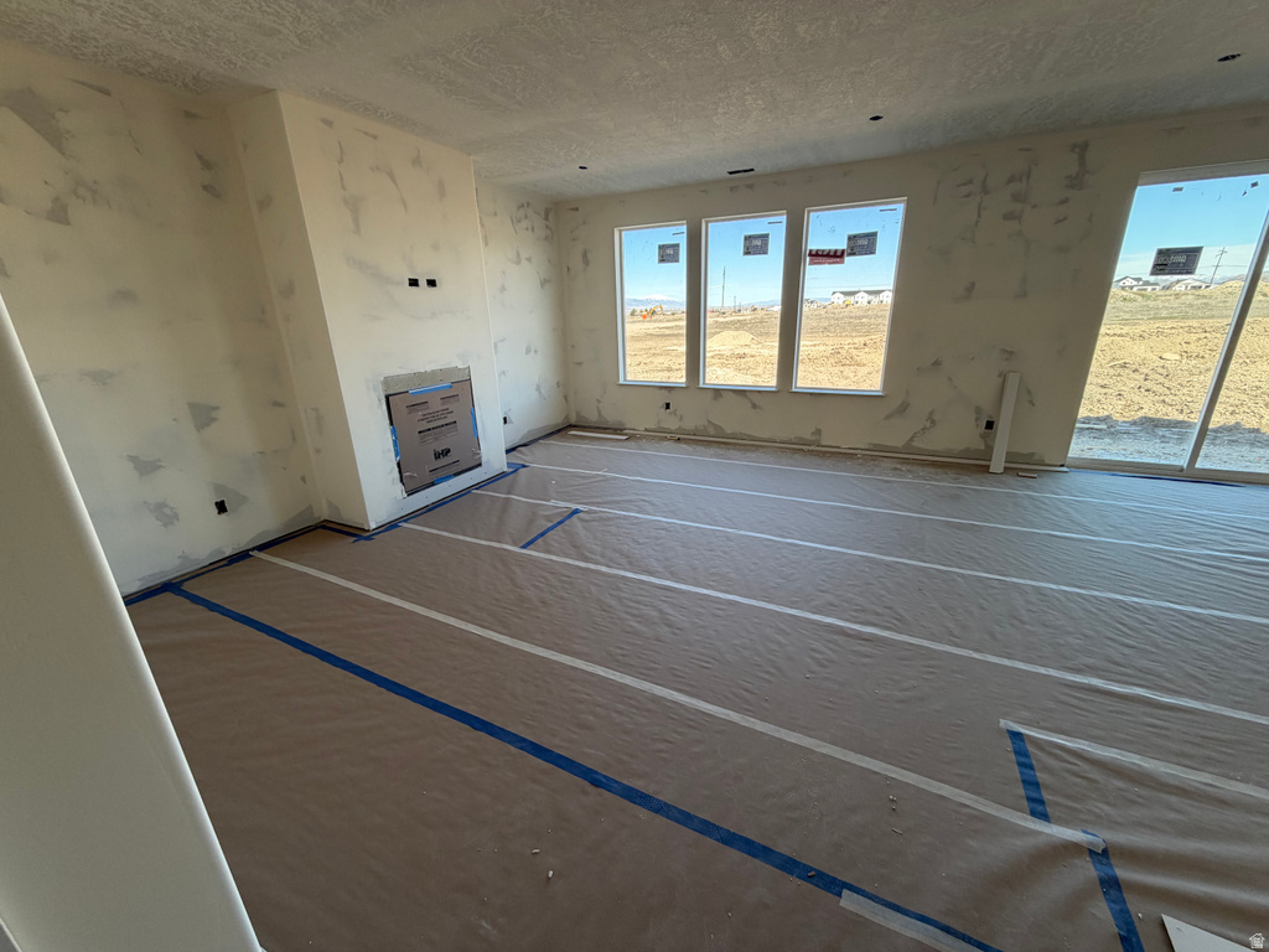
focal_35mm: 14
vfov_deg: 85.7
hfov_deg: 102.1
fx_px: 513
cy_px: 476
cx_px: 634
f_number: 2.2
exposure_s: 1/121
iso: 80
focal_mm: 2.22
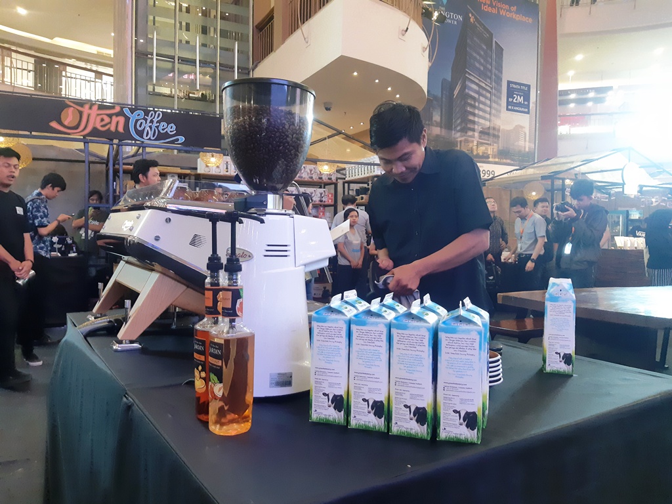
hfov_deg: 67.3
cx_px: 336
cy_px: 252
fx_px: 505
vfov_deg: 53.1
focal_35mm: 26
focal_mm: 3.93
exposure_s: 1/25
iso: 250
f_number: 1.7
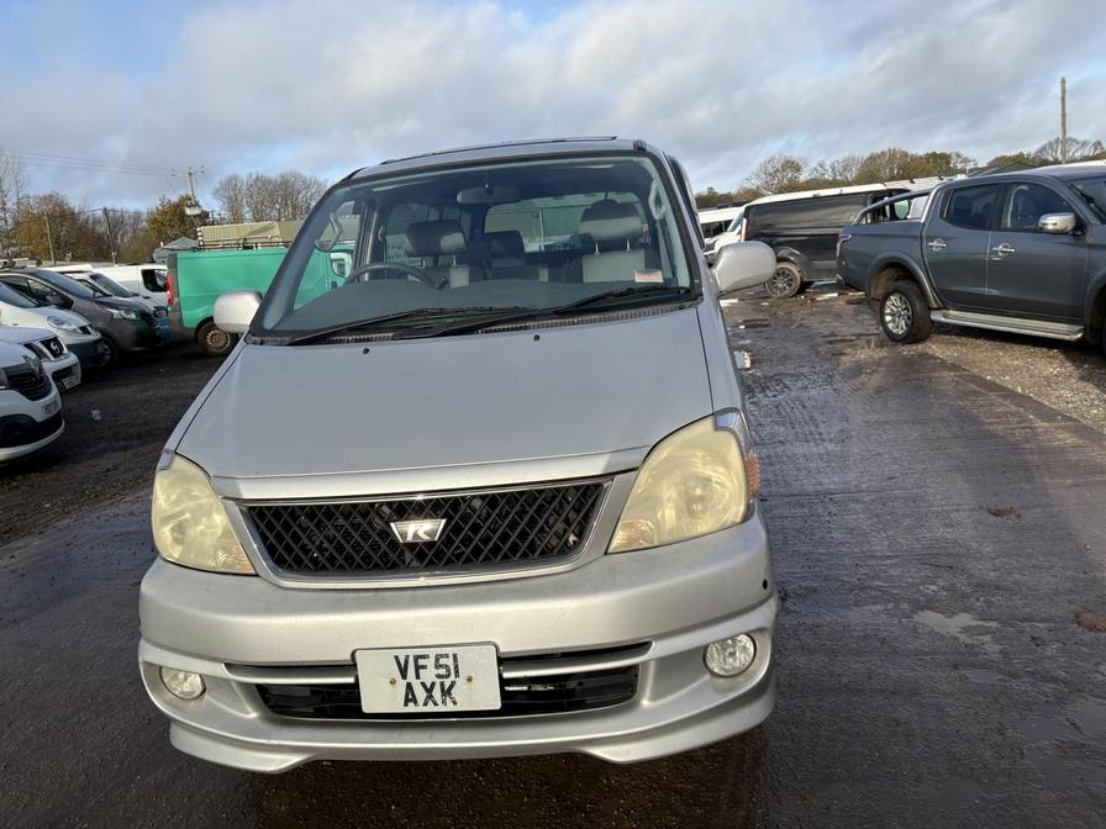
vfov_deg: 53.1
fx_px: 831
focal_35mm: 26
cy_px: 414
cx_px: 553
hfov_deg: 67.3
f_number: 1.6
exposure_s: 1/2451
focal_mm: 5.96
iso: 50
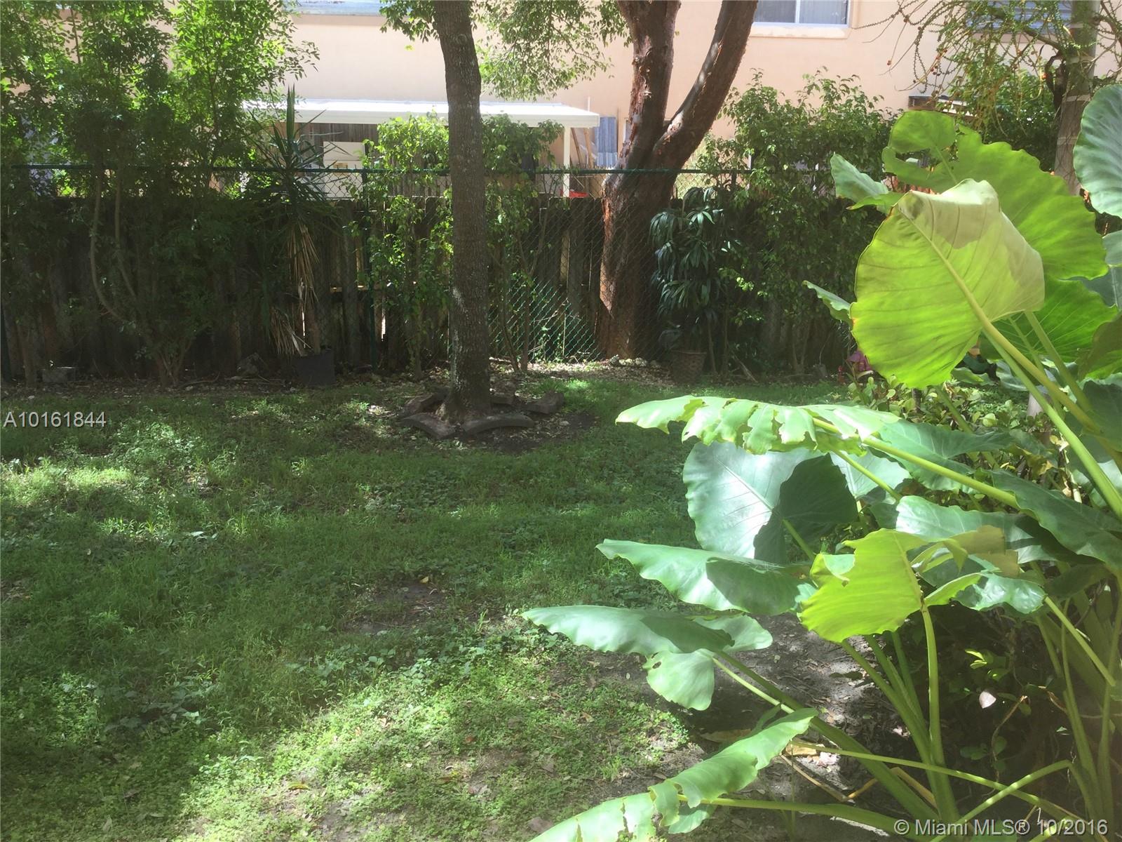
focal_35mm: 31
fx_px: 1005
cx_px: 561
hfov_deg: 58.4
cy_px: 421
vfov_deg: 45.4
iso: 25
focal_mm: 3.3
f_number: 2.4
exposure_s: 1/157
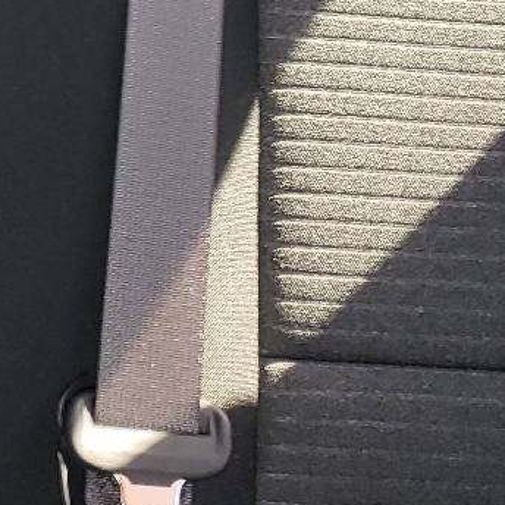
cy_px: -272
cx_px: -69
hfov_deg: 15.8
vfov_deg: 15.0
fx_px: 1766
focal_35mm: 107
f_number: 1.5
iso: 67
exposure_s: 1/60.2
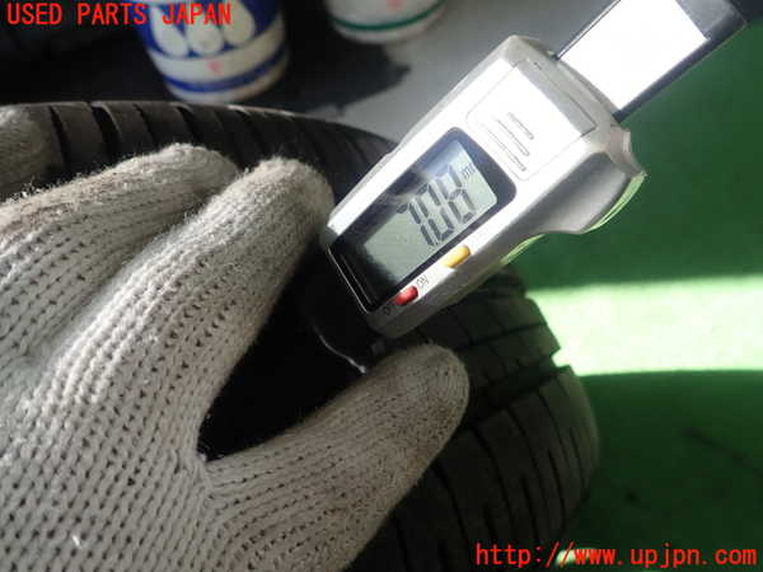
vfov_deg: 54.9
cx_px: 382
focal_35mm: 25
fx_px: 551
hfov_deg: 69.4
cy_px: 286
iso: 100
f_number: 2.8
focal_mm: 4.5
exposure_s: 1/125
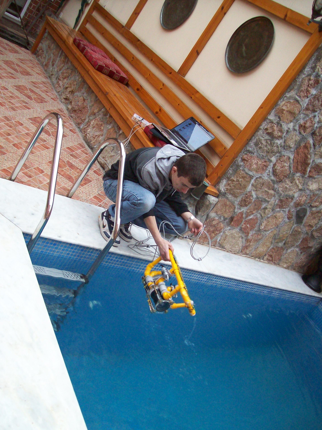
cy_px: 215
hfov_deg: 39.7
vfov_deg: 51.4
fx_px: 446
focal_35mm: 36
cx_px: 161
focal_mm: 6
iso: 160
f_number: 2.7
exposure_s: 1/23.3
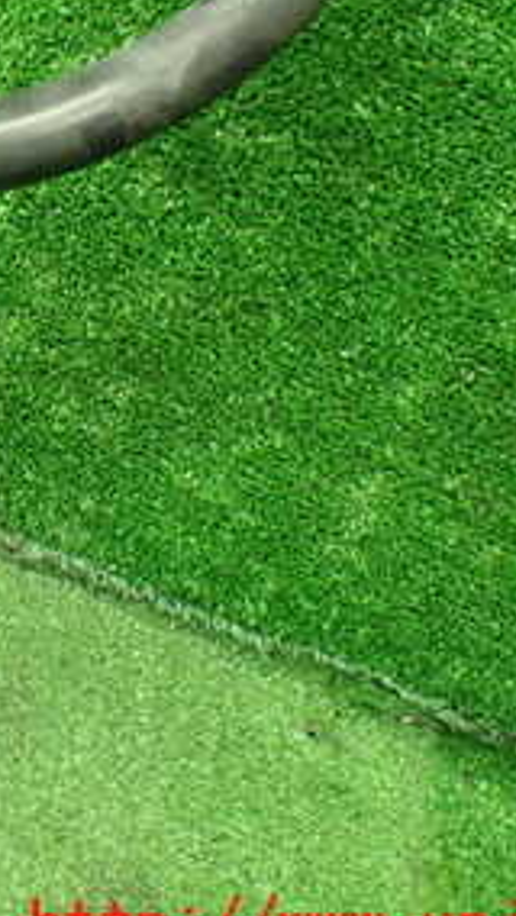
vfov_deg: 30.1
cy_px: 245
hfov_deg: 16.3
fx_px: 1676
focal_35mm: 69
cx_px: -210
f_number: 2.3
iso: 800
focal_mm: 5.4
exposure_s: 1/80
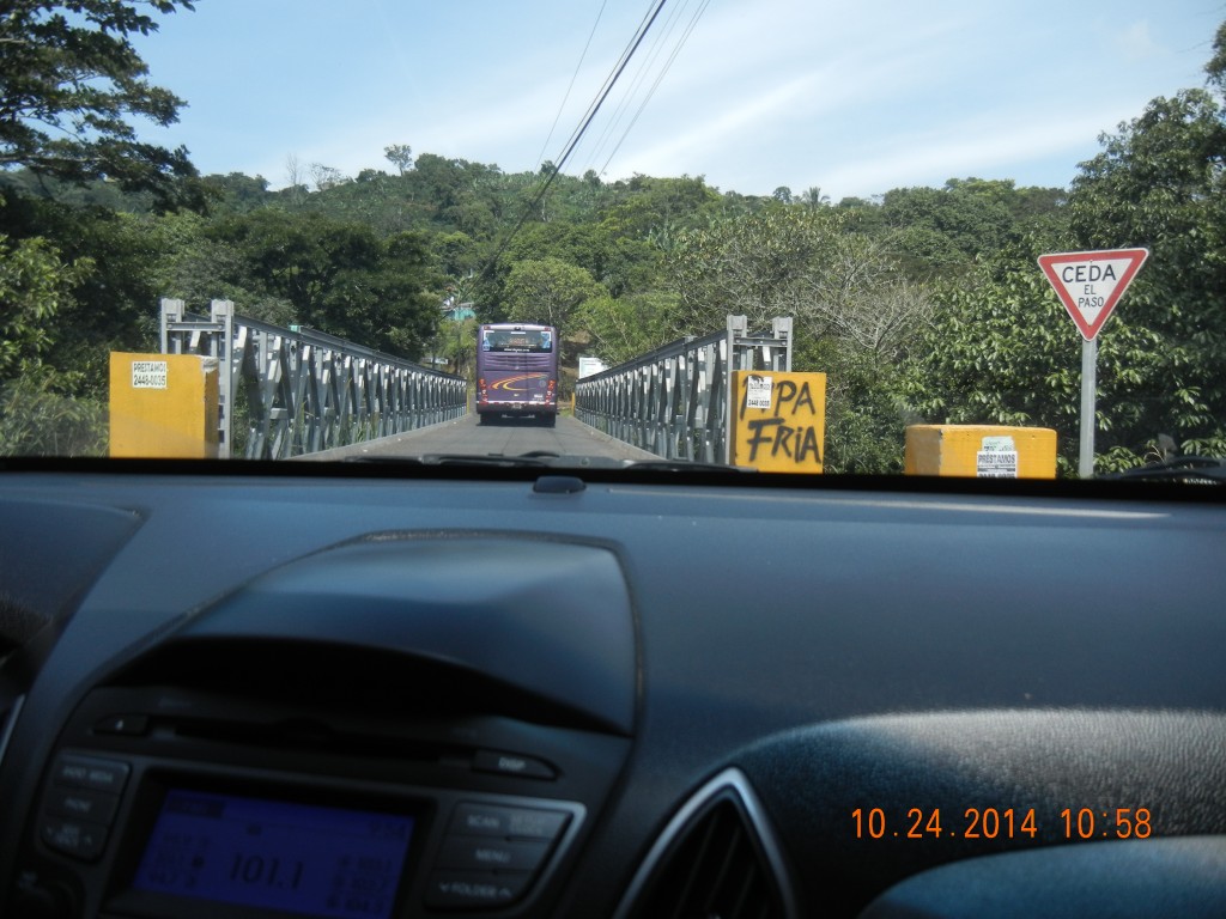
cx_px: 613
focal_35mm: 30
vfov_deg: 46.8
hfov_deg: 60.0
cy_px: 460
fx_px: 1063
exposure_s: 1/672
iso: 160
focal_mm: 5.4
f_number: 3.5
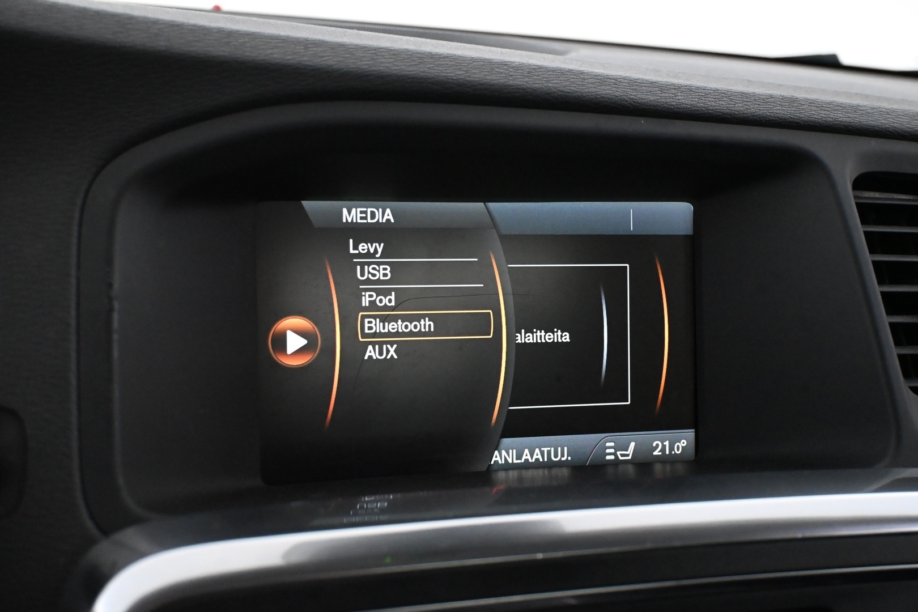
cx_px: 459
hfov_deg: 46.4
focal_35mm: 42
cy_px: 306
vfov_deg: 31.9
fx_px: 1071
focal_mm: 28
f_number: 4.5
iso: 5600
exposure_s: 1/60
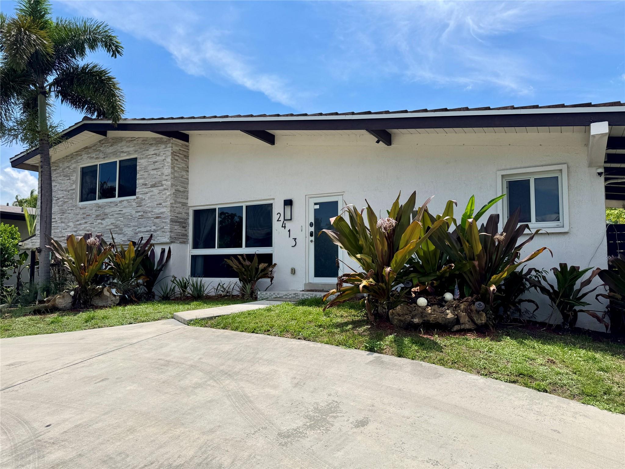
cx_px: 312
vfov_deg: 56.8
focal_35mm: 24
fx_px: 433
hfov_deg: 71.6
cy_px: 234
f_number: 1.78
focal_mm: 6.76
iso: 80
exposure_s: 1/6410
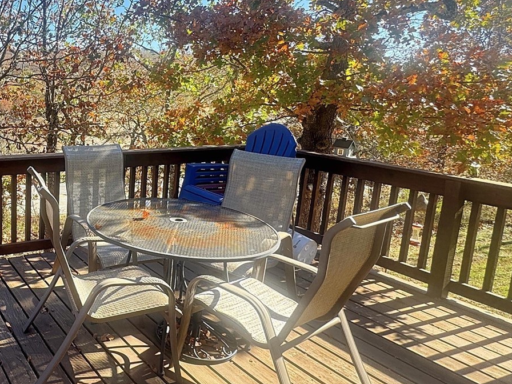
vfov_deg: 46.6
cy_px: 157
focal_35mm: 30
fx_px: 444
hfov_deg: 52.1
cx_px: 43
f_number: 2.2
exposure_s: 1/280
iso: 40
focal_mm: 2.2
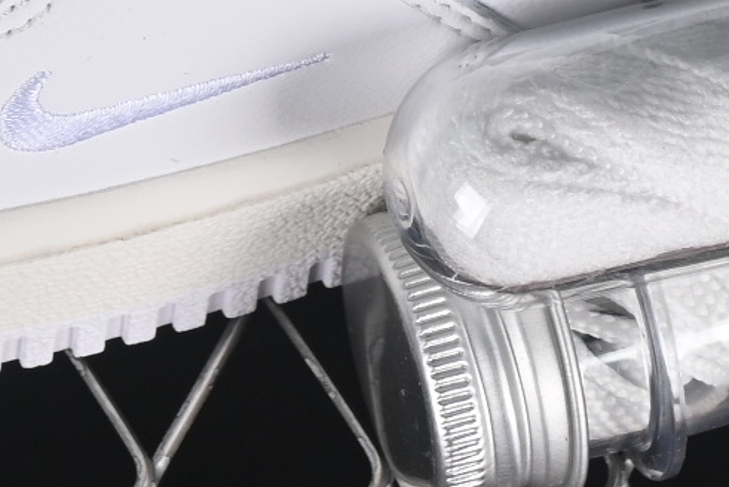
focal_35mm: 425
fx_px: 8611
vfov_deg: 3.2
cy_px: -821
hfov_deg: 4.8
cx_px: 315
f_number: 8
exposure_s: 1/80
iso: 160
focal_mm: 50
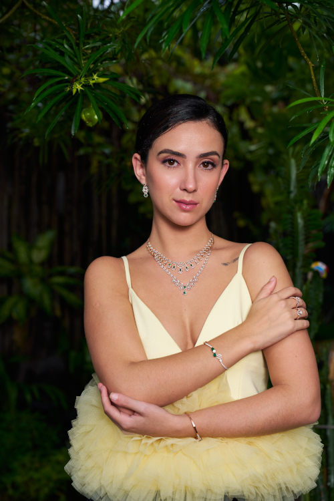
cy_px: 250
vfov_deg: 32.9
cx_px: 167
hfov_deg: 22.3
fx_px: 849
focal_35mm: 61
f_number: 4.5
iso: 400
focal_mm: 61
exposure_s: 1/100
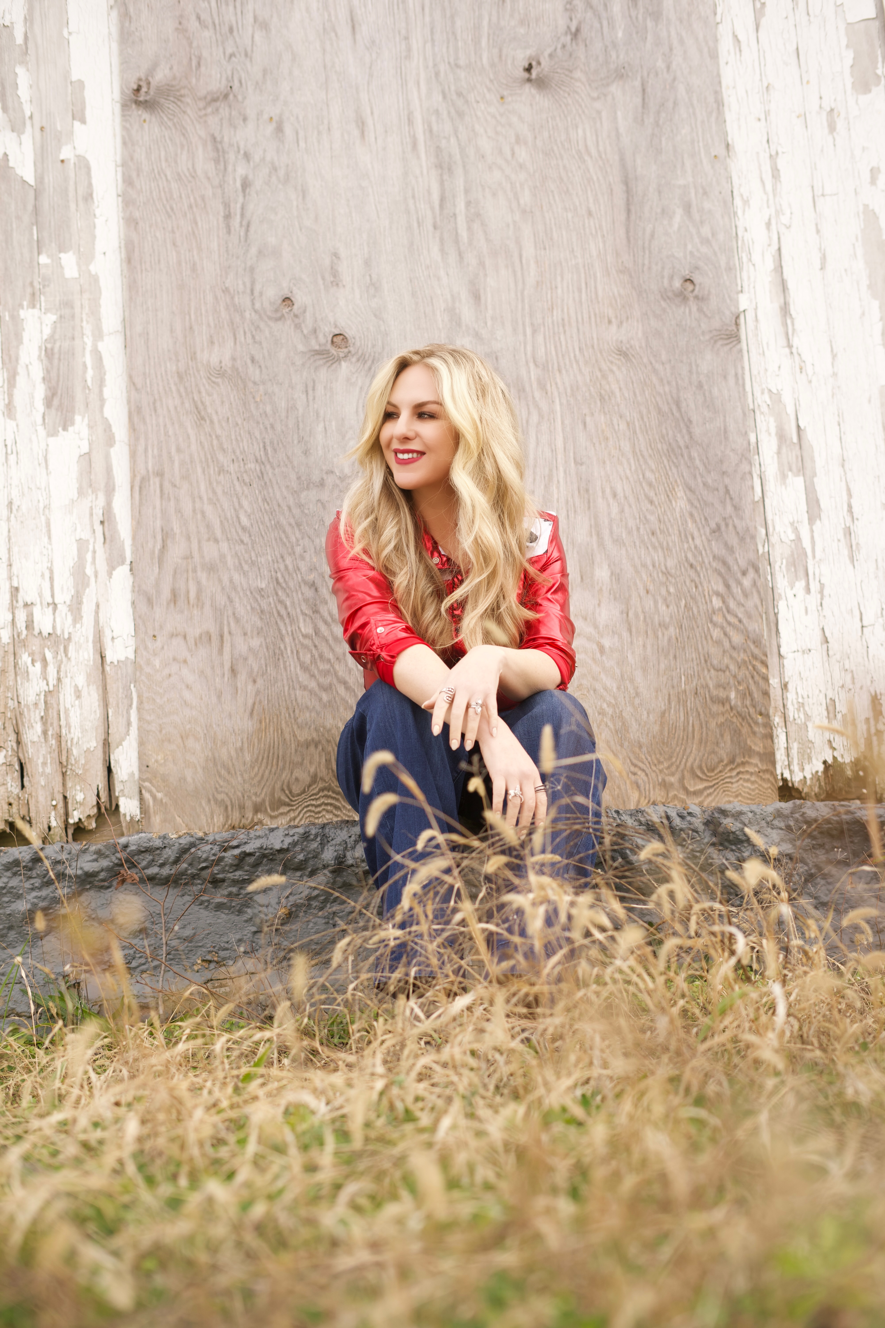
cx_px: 442
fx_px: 1844
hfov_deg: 27.0
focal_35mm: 50
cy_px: 664
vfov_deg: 39.6
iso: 200
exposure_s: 1/400
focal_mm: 50
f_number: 3.2
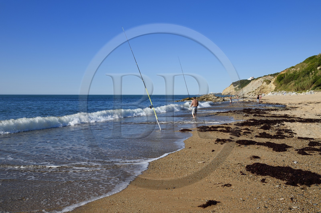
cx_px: 160
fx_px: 285
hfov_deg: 58.8
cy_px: 106
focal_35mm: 32
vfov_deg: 41.0
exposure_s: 1/250
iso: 200
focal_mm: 32
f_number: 14
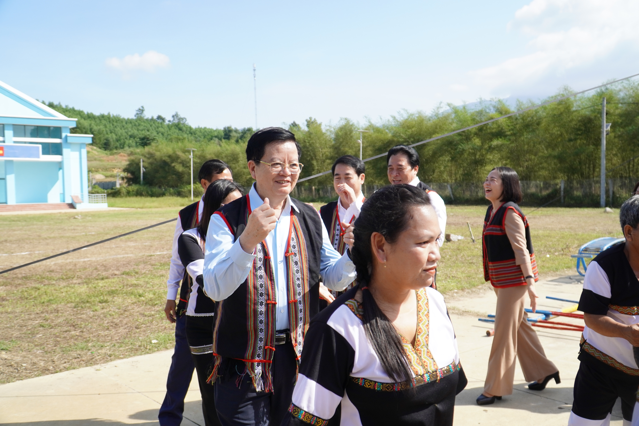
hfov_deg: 59.5
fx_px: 559
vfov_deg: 41.7
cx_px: 320
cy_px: 213
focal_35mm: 32
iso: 320
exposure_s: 1/2000
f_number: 4
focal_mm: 21
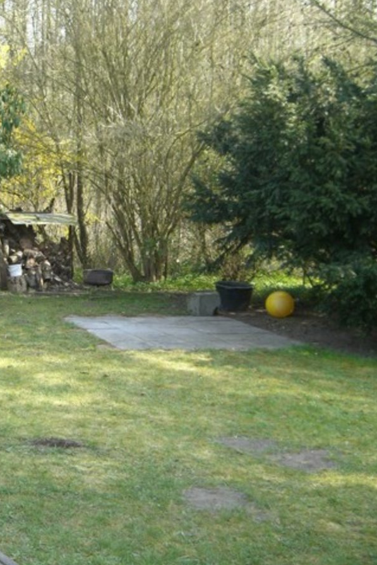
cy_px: 282
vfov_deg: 37.5
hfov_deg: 25.1
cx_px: 82
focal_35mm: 53
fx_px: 832
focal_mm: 7.9
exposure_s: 1/160
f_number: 2.8
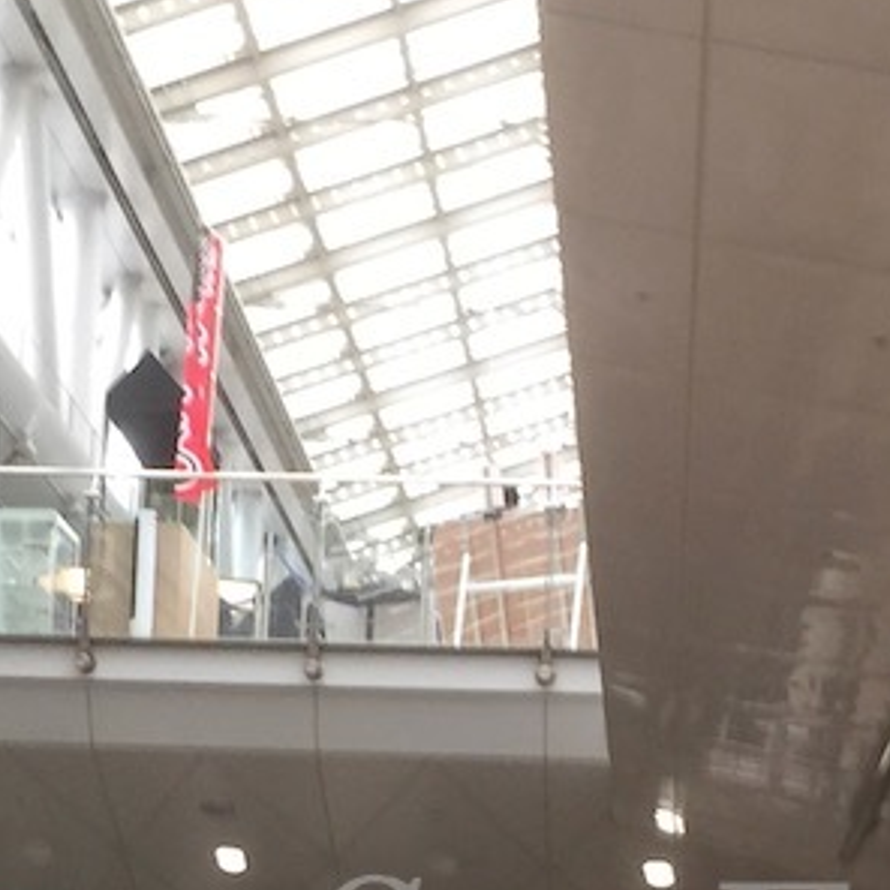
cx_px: 328
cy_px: 965
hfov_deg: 15.7
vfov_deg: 15.3
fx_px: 3229
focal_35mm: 111
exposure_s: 1/30
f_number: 2.2
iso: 32
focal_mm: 4.15
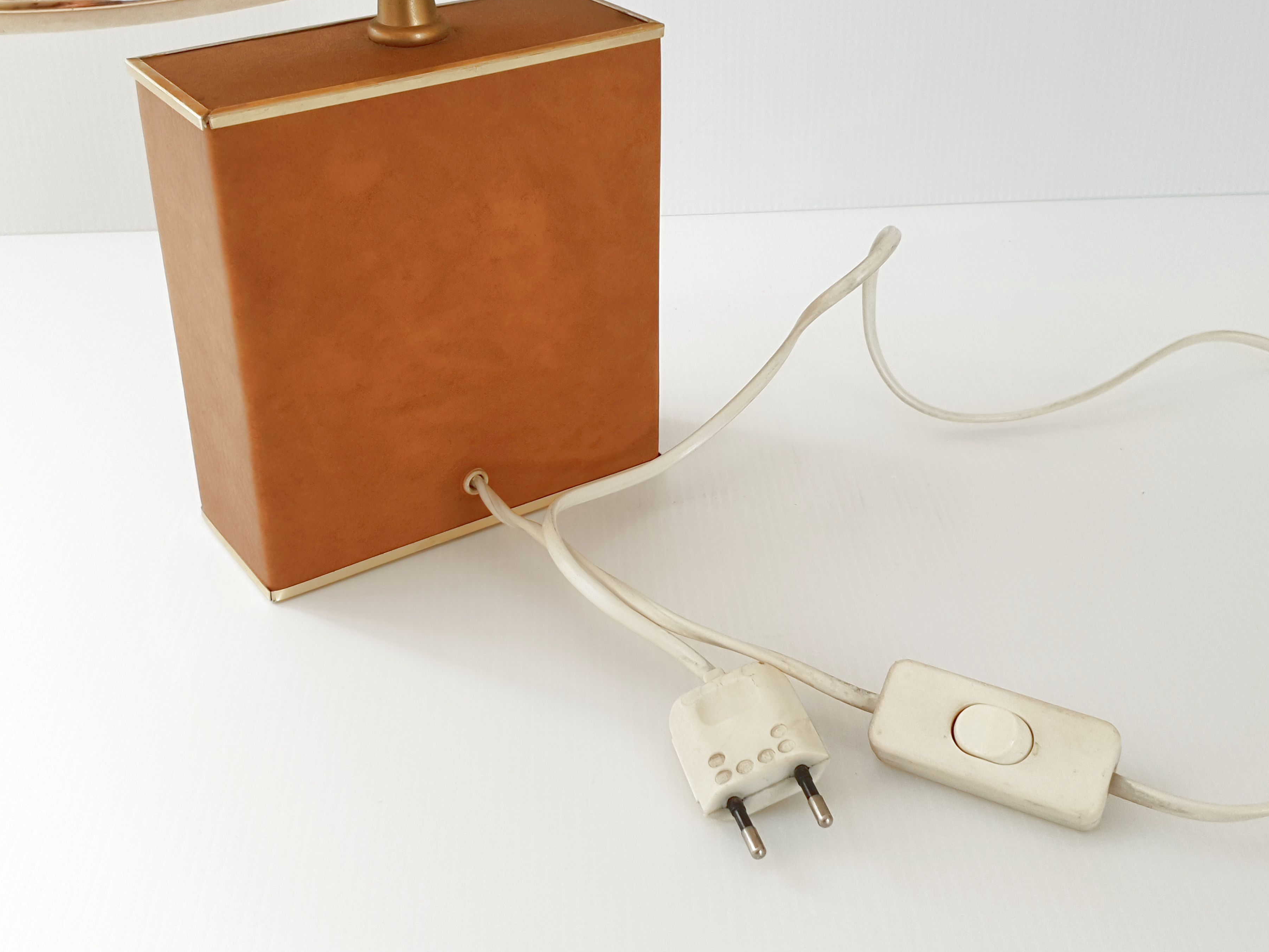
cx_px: 604
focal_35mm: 29
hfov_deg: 61.6
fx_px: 1063
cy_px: 436
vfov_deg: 48.2
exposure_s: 1/246
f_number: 1.5
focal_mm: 4.3
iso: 50
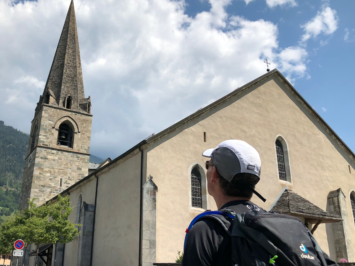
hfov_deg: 50.9
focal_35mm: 36
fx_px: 369
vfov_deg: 39.6
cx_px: 136
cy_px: 139
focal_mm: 4
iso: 25
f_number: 1.8
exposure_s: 1/3745
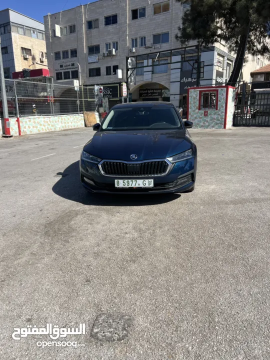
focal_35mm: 26
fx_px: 270
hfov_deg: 53.1
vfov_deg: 67.3
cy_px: 180
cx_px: 135
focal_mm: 5.7
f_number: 1.5
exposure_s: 1/4115
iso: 50
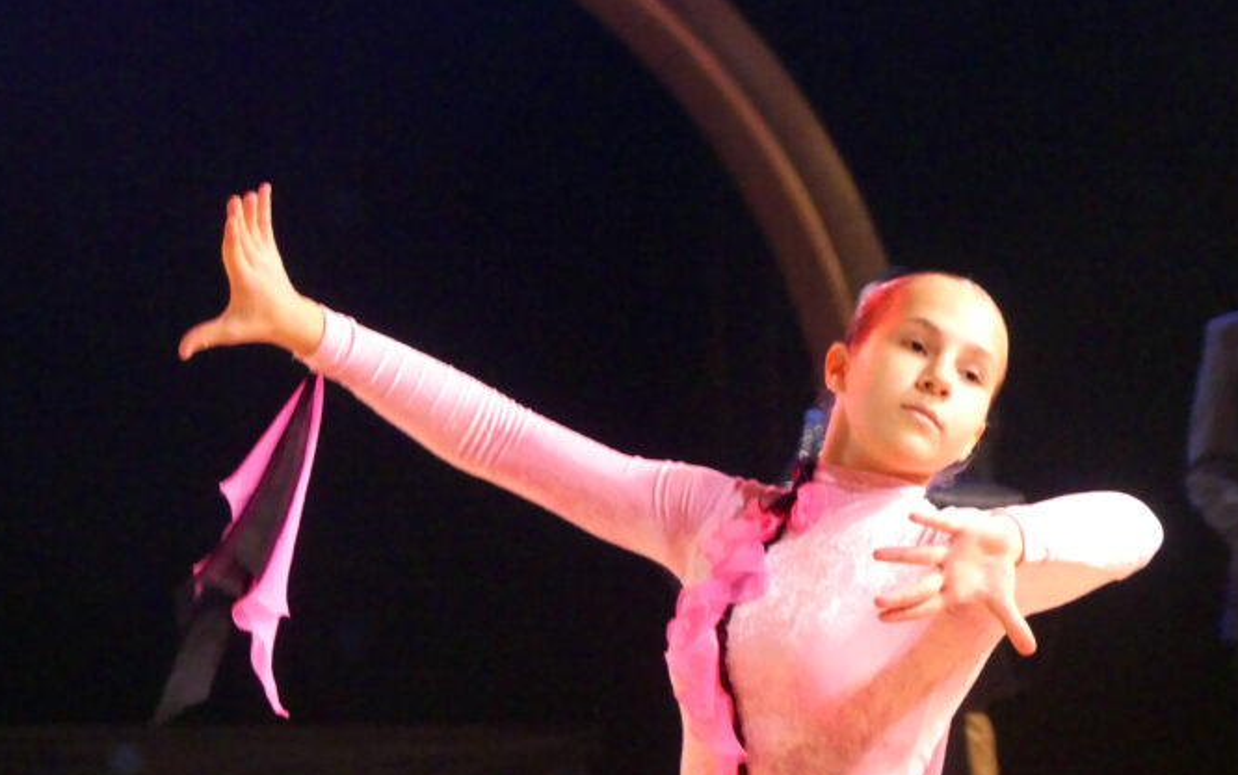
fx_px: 12085
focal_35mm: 358
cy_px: 341
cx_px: 586
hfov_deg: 5.9
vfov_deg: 3.7
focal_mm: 54.1
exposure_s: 1/100
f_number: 2.8
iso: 1250
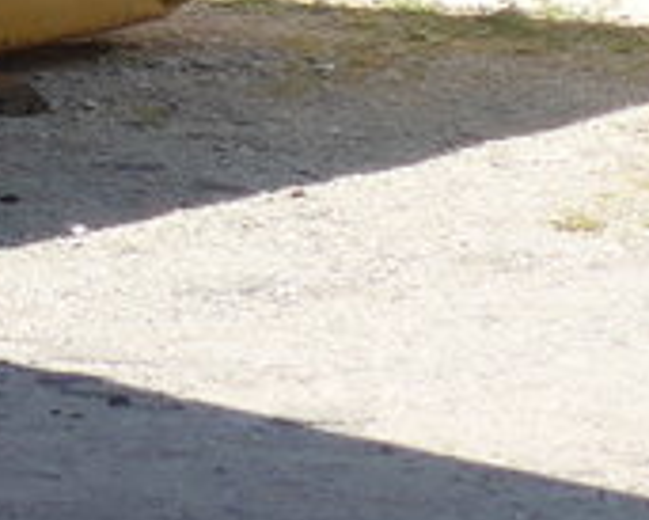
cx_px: -1609
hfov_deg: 6.7
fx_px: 4728
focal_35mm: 246
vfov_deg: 6.1
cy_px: -524
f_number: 2.8
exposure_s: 1/640
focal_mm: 7.5
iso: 80
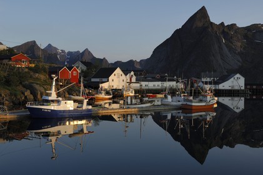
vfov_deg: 31.8
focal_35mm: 42
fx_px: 307
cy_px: 88
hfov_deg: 46.4
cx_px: 132
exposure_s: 1/60
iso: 100
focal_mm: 28
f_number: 9.5
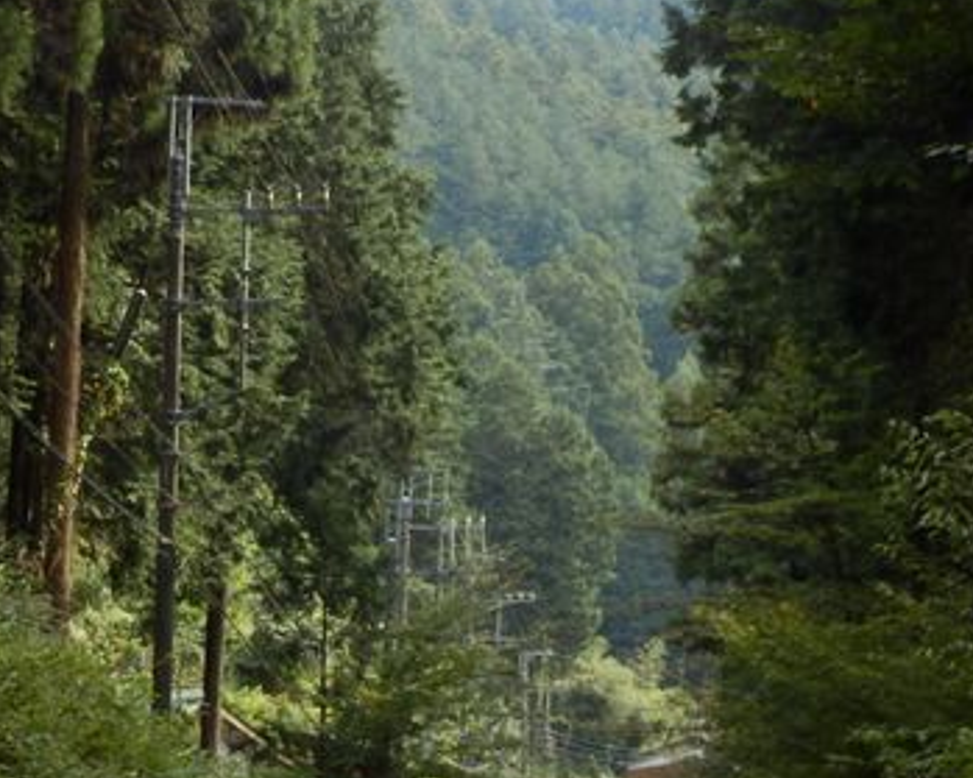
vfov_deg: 9.0
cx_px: 460
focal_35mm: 170
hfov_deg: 11.4
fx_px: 4894
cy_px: 711
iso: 80
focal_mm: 13.5
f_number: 4.9
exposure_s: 1/80
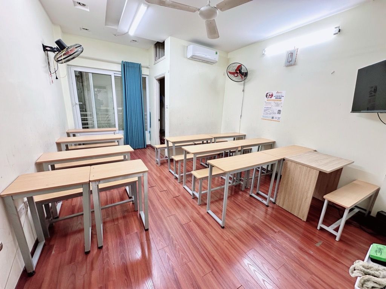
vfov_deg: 85.7
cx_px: 193
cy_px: 144
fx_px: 156
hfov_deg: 102.1
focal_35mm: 14
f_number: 2.2
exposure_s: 1/100
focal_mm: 2.22
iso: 125
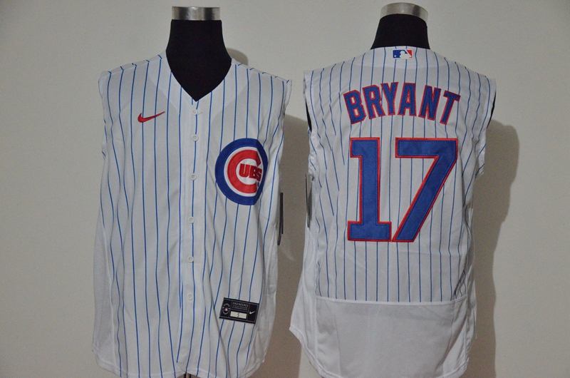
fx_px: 1185
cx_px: 285
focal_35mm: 75
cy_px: 189
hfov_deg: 27.0
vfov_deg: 18.1
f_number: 4.8
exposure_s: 1/50
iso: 4000
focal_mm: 50
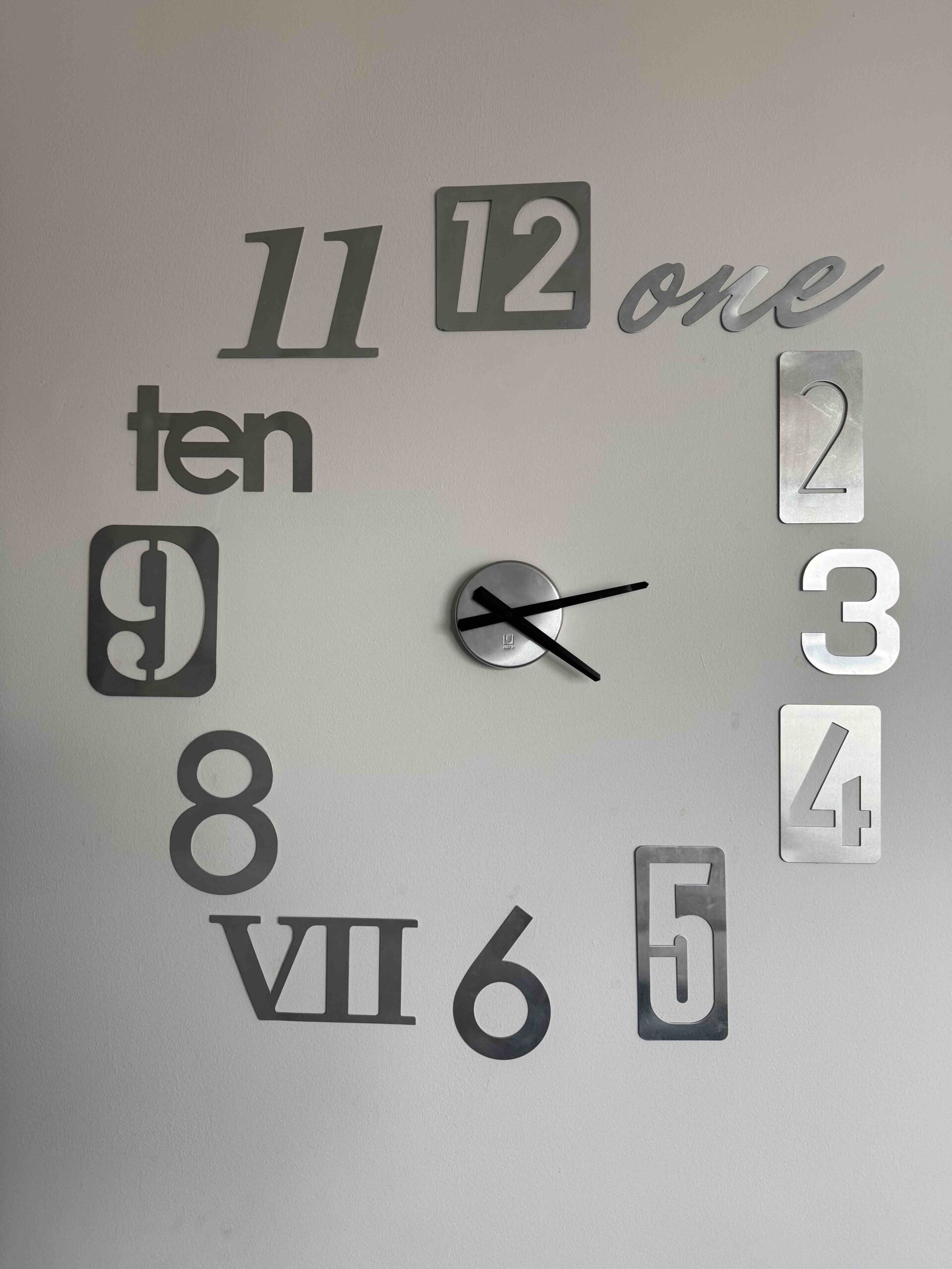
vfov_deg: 71.6
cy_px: 634
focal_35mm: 24
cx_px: 476
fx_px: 880
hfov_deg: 56.8
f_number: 1.78
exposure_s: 1/121
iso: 125
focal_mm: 6.76
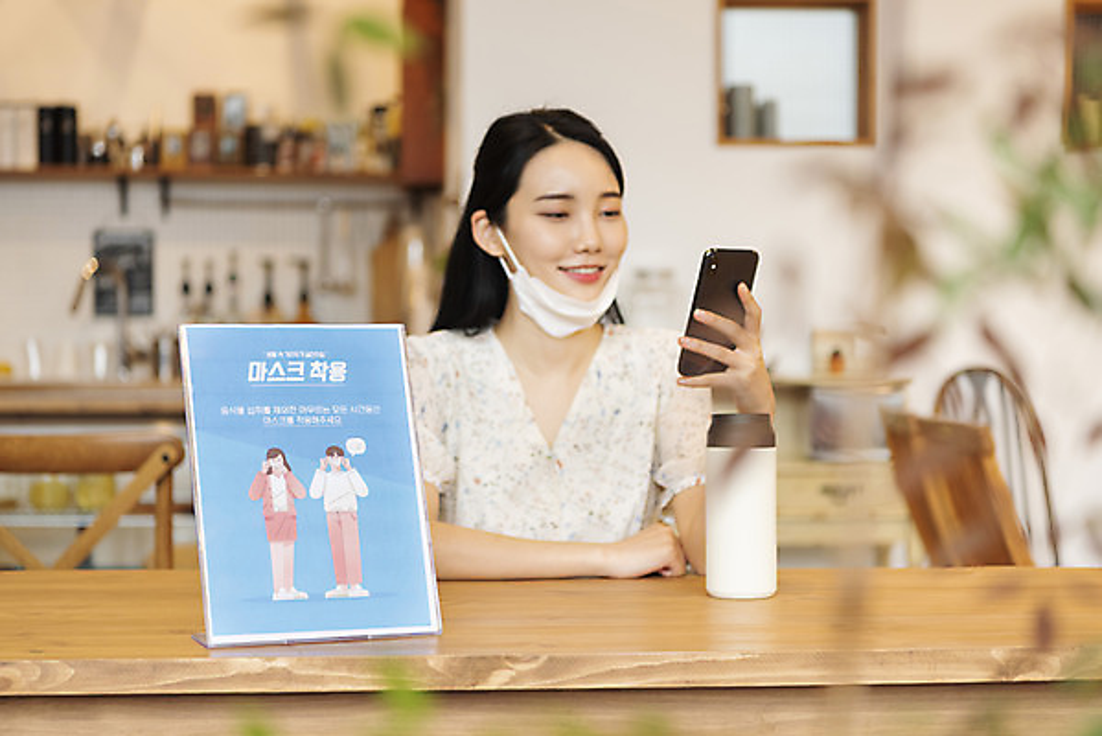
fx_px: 2144
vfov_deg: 19.5
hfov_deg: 28.8
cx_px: 551
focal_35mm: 70
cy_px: 368
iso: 500
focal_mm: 70
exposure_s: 1/80
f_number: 2.8
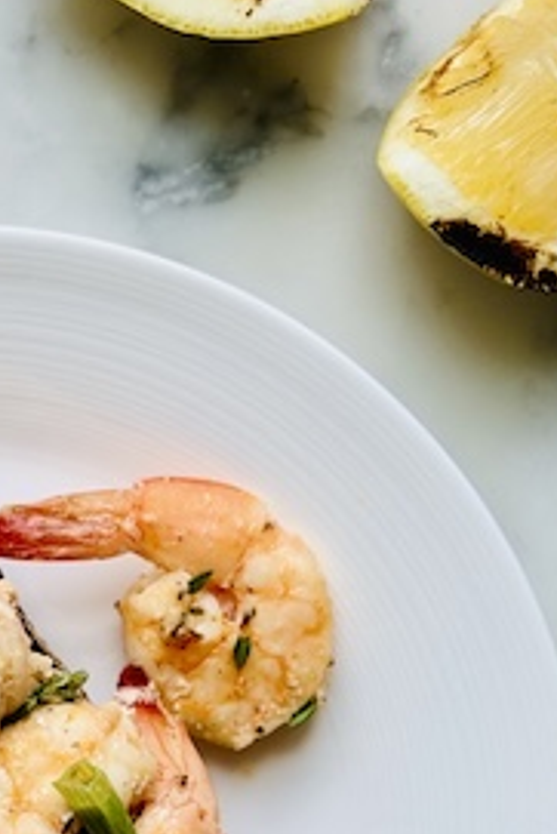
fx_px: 3083
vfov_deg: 15.3
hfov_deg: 10.2
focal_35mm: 133
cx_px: -55
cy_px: 716
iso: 32
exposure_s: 1/122
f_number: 1.6
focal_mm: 5.96
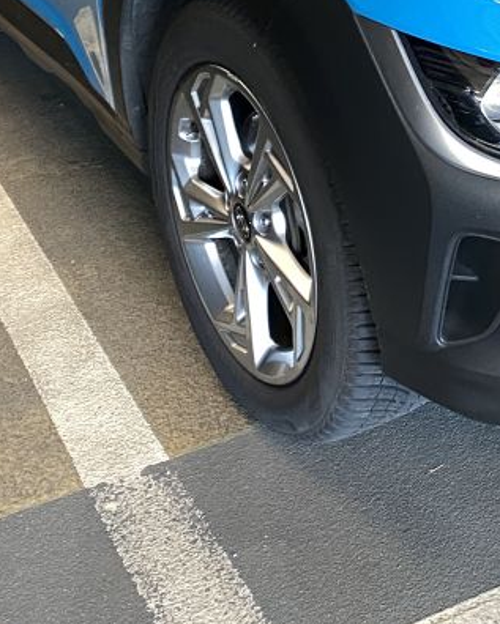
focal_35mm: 82
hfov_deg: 17.8
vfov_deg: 22.0
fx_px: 1516
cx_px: 601
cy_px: -58
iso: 250
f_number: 1.8
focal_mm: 4.25
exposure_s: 1/50
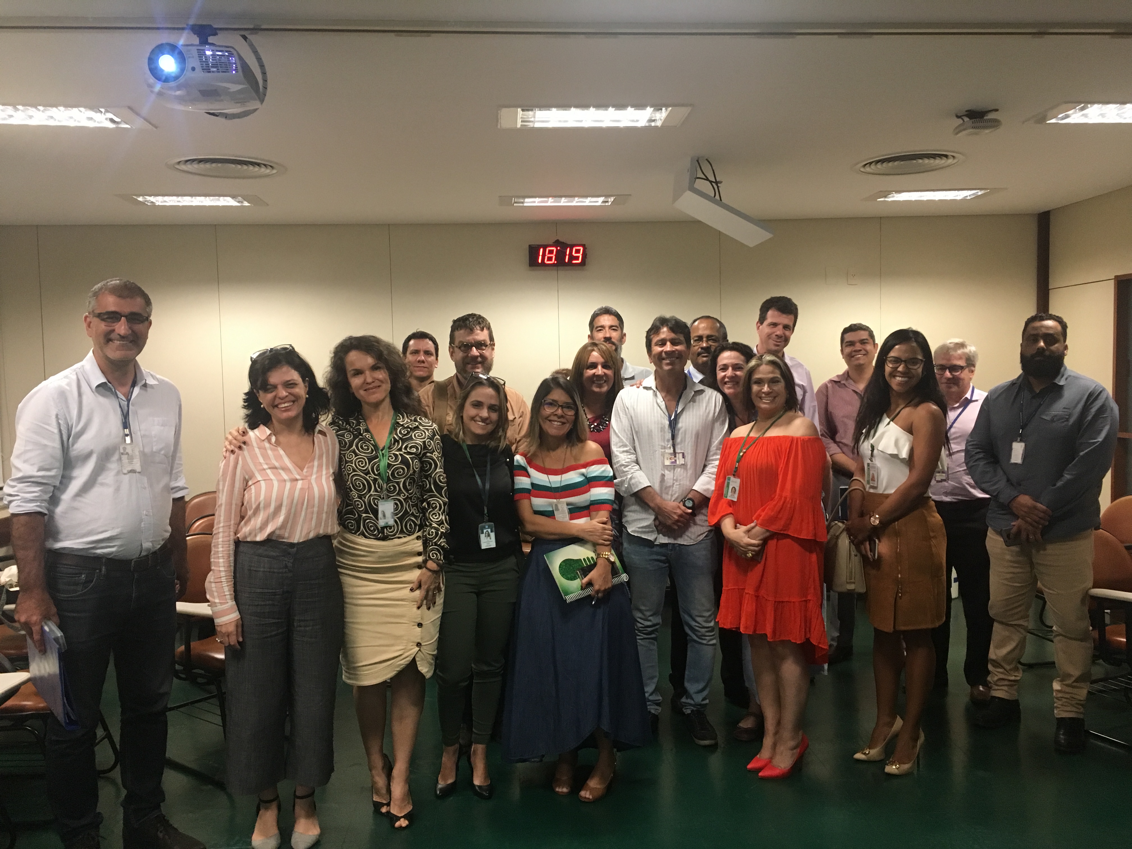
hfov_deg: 61.7
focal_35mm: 29
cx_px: 566
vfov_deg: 48.2
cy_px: 424
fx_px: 948
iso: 160
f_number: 2.2
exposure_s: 1/30
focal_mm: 4.15
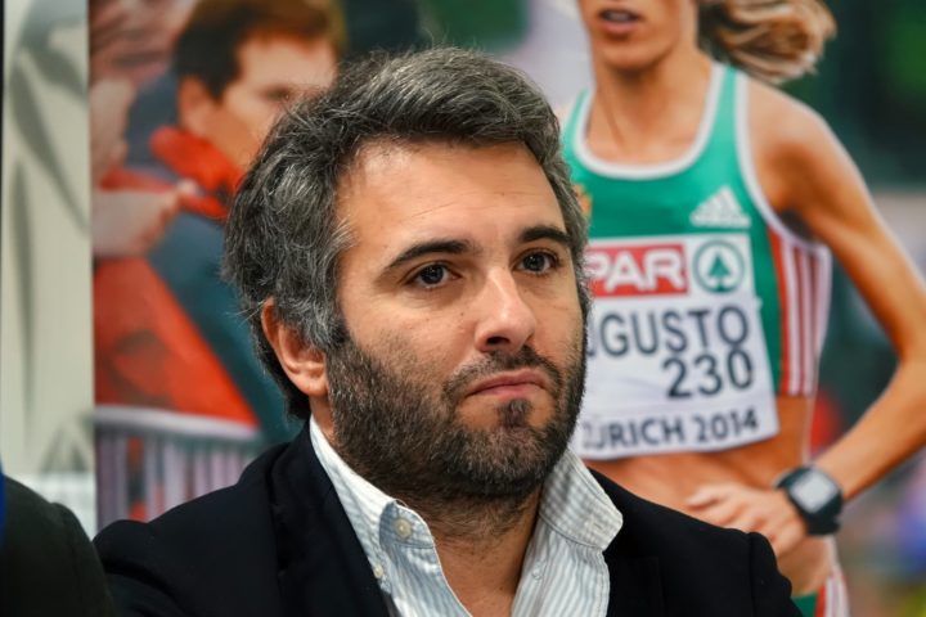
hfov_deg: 5.2
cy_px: 308
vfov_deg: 3.4
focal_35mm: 400
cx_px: 463
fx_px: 10288
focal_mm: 146.76
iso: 800
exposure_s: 1/30
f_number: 4
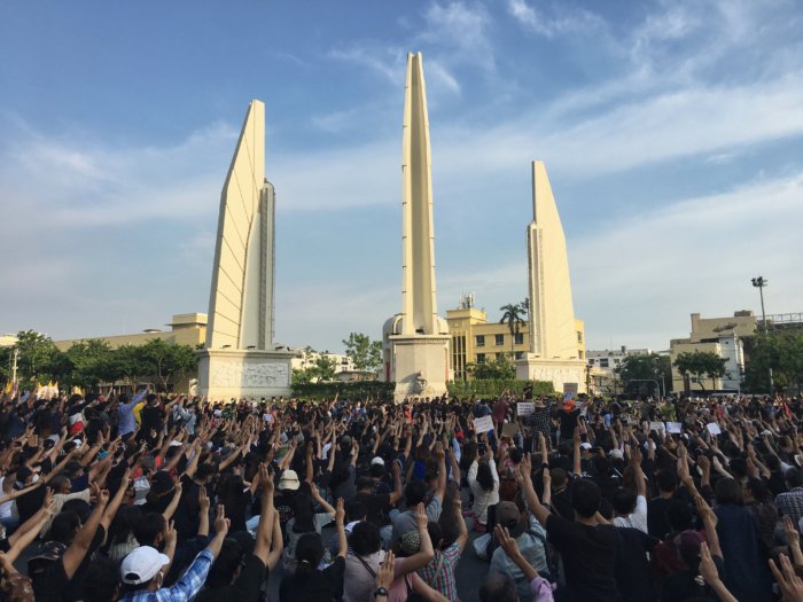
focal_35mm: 29
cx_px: 402
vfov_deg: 48.2
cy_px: 301
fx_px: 673
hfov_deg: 61.7
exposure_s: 1/938
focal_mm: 4.15
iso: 25
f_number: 2.2
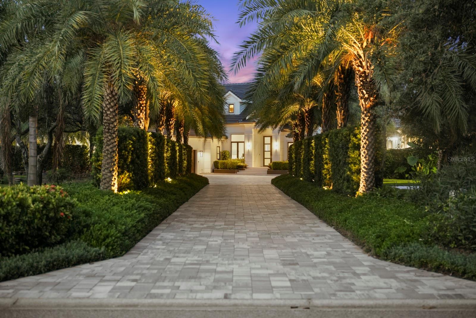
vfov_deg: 27.0
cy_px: 159
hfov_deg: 39.6
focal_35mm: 50
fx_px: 661
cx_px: 238
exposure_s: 1/4
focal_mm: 50
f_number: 2.8
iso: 2500
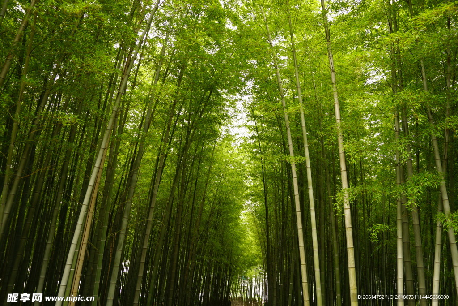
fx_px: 363
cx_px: 229
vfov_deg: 45.7
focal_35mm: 28
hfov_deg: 64.5
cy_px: 153
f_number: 4
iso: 160
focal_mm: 19
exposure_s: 1/60
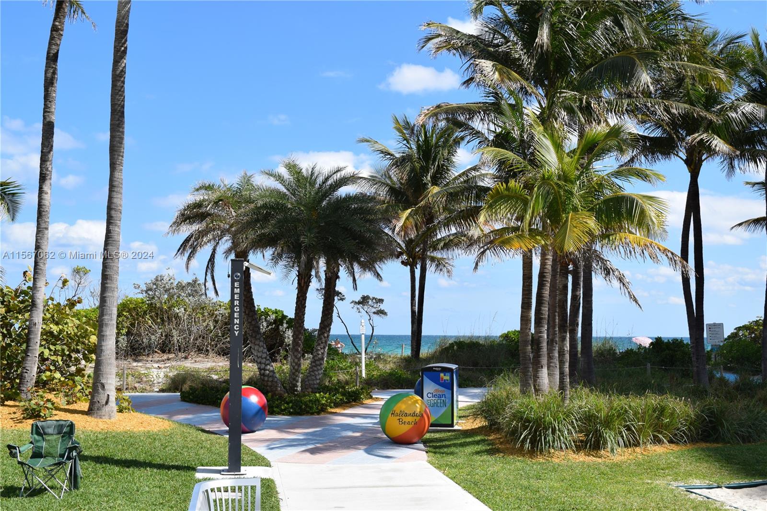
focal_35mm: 45
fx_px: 958
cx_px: 384
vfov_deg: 29.9
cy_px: 256
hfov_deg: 43.6
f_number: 10
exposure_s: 1/500
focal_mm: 30
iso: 200
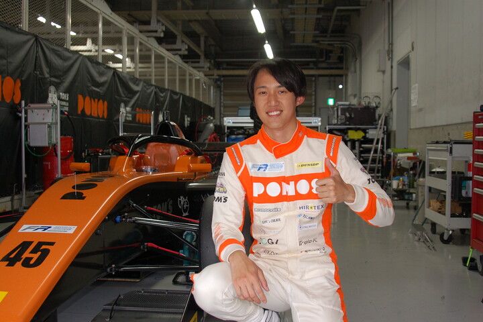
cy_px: 161
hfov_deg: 46.4
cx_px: 242
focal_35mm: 42
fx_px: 563
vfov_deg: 31.9
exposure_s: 1/60
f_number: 4
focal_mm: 28
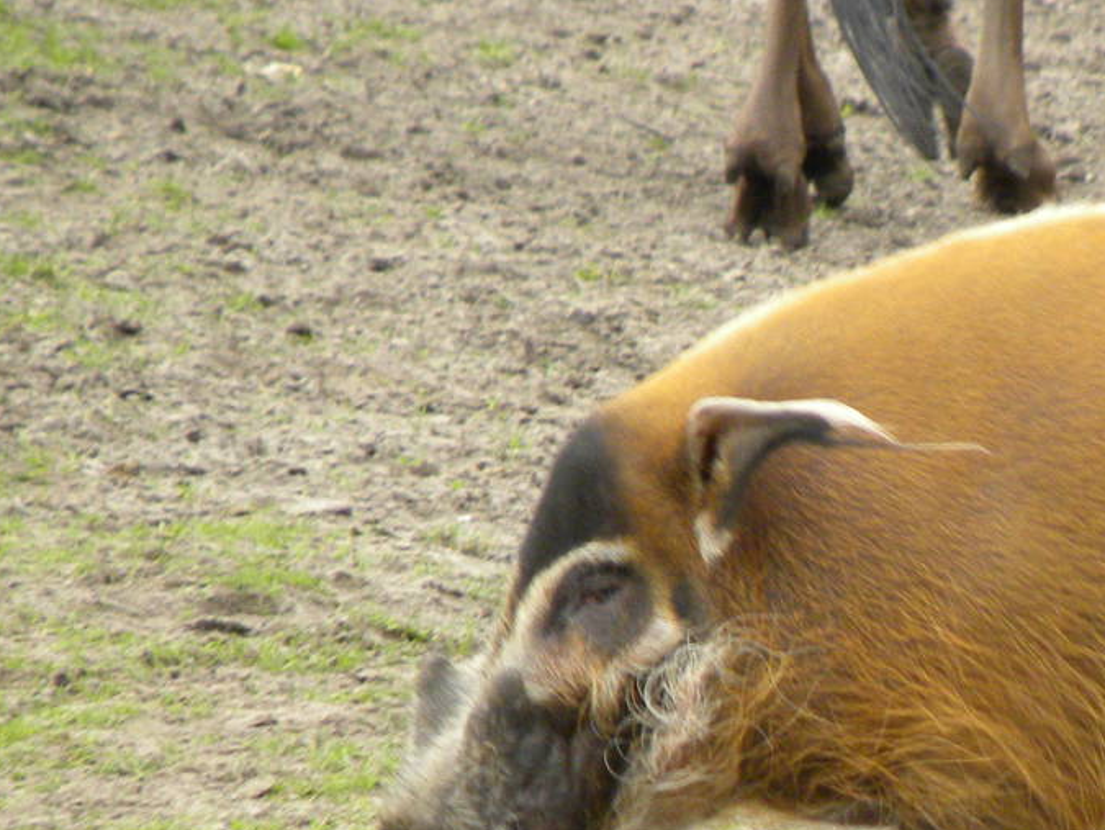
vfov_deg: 1.1
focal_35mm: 1303
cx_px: 1056
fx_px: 41616
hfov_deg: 1.5
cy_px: 930
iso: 190
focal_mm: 97.8
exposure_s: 1/150
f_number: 5
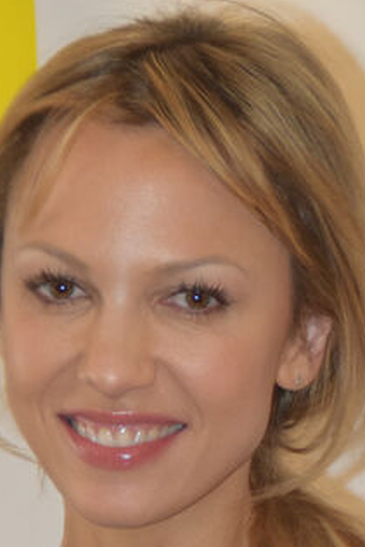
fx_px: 3251
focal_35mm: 214
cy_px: 445
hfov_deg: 6.4
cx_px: 180
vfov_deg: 9.6
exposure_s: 1/60
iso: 1400
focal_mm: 86
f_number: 5.6
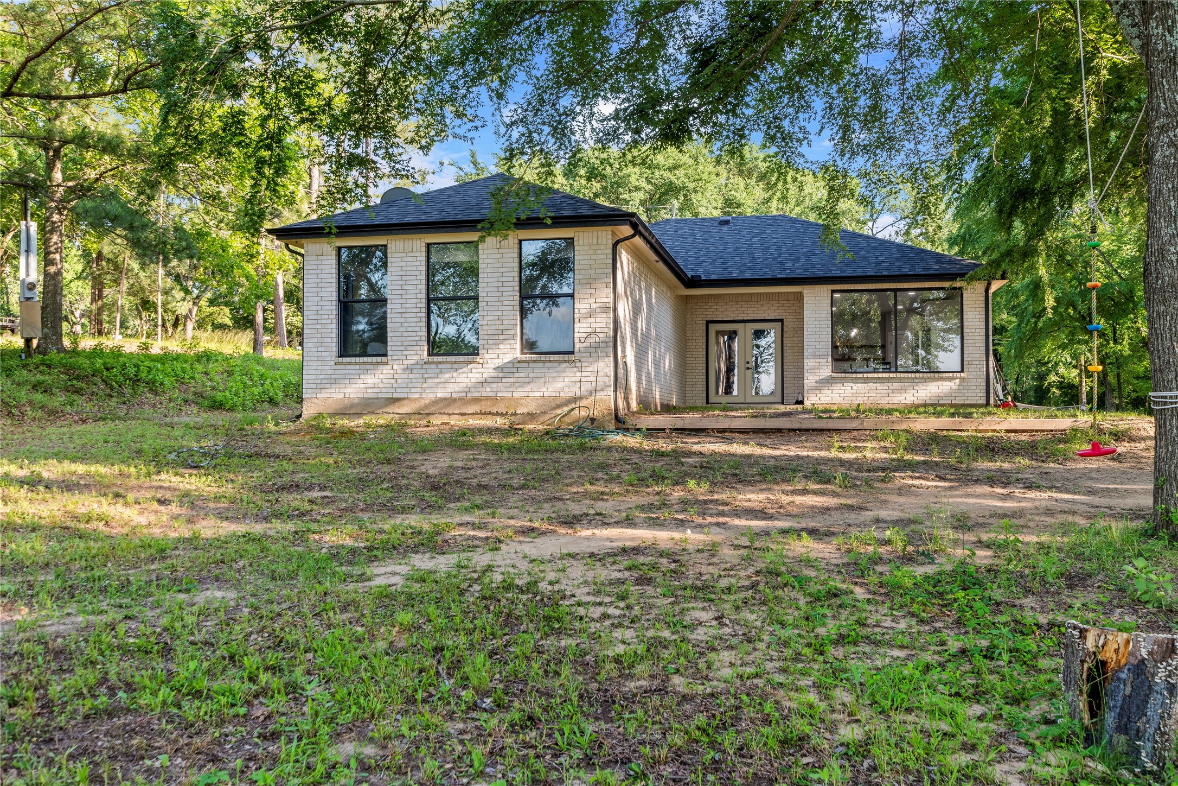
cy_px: 393
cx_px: 589
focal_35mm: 30
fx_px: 982
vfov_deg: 43.6
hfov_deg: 61.9
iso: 100
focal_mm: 20
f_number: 9
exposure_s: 1/13
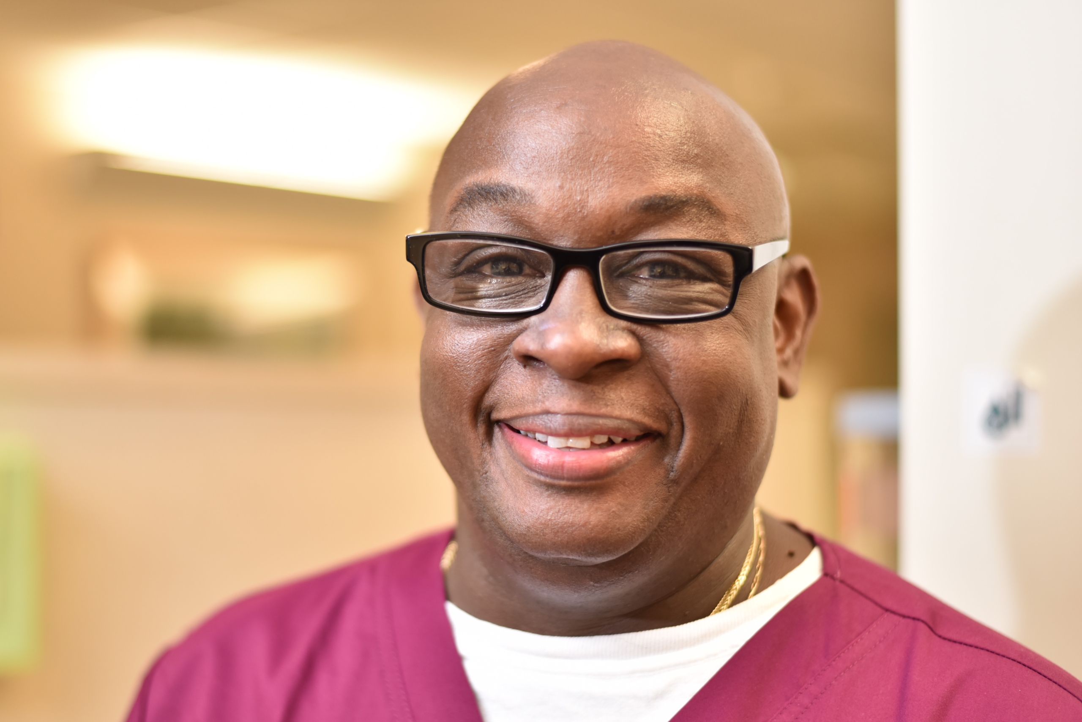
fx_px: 1503
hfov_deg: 39.6
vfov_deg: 27.0
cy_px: 361
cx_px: 541
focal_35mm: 50
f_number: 1.8
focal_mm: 50
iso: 640
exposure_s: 1/250
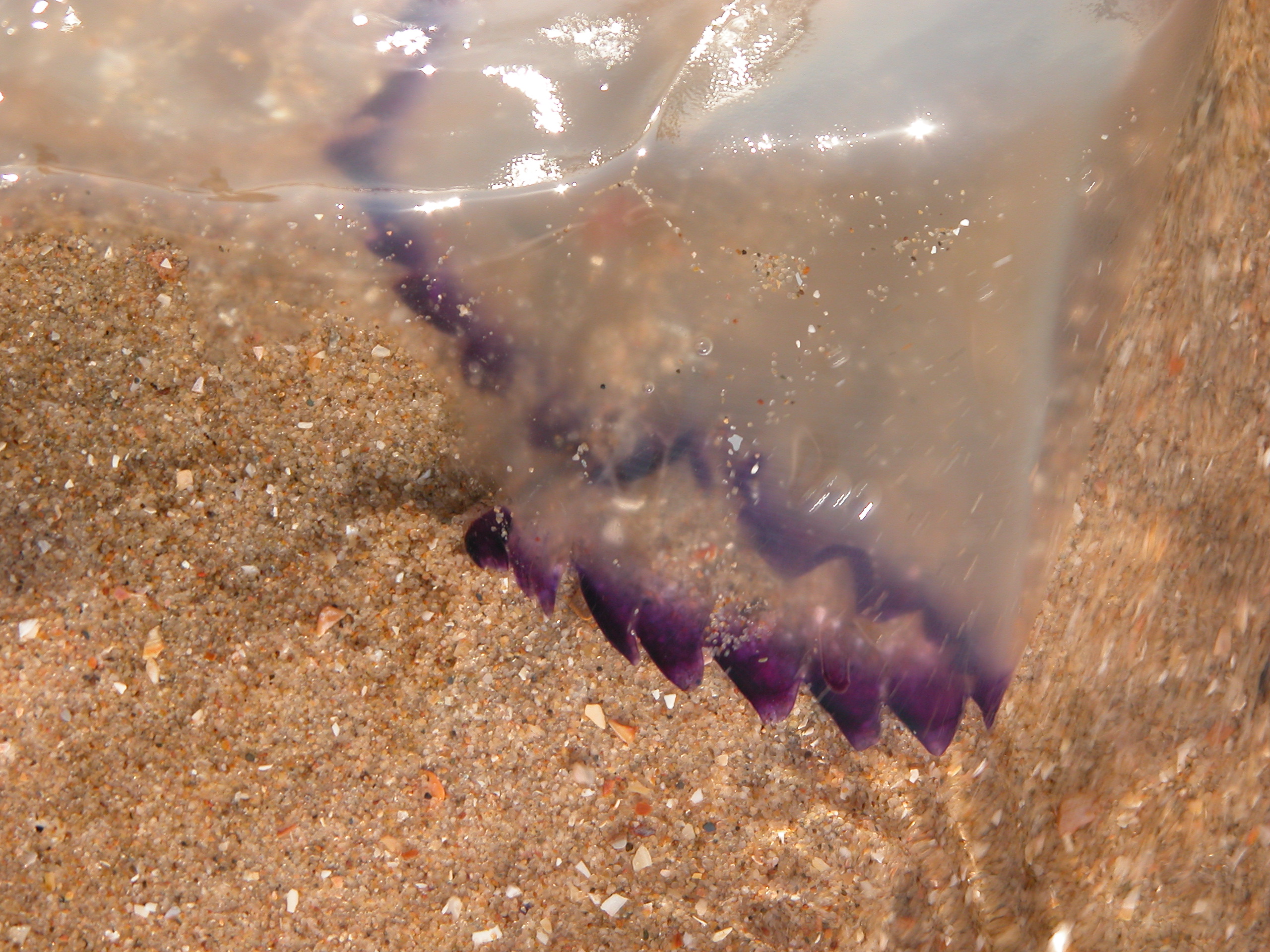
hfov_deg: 11.2
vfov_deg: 8.4
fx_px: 6457
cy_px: 476
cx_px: 635
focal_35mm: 176
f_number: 5
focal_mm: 44.7
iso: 100
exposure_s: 1/197
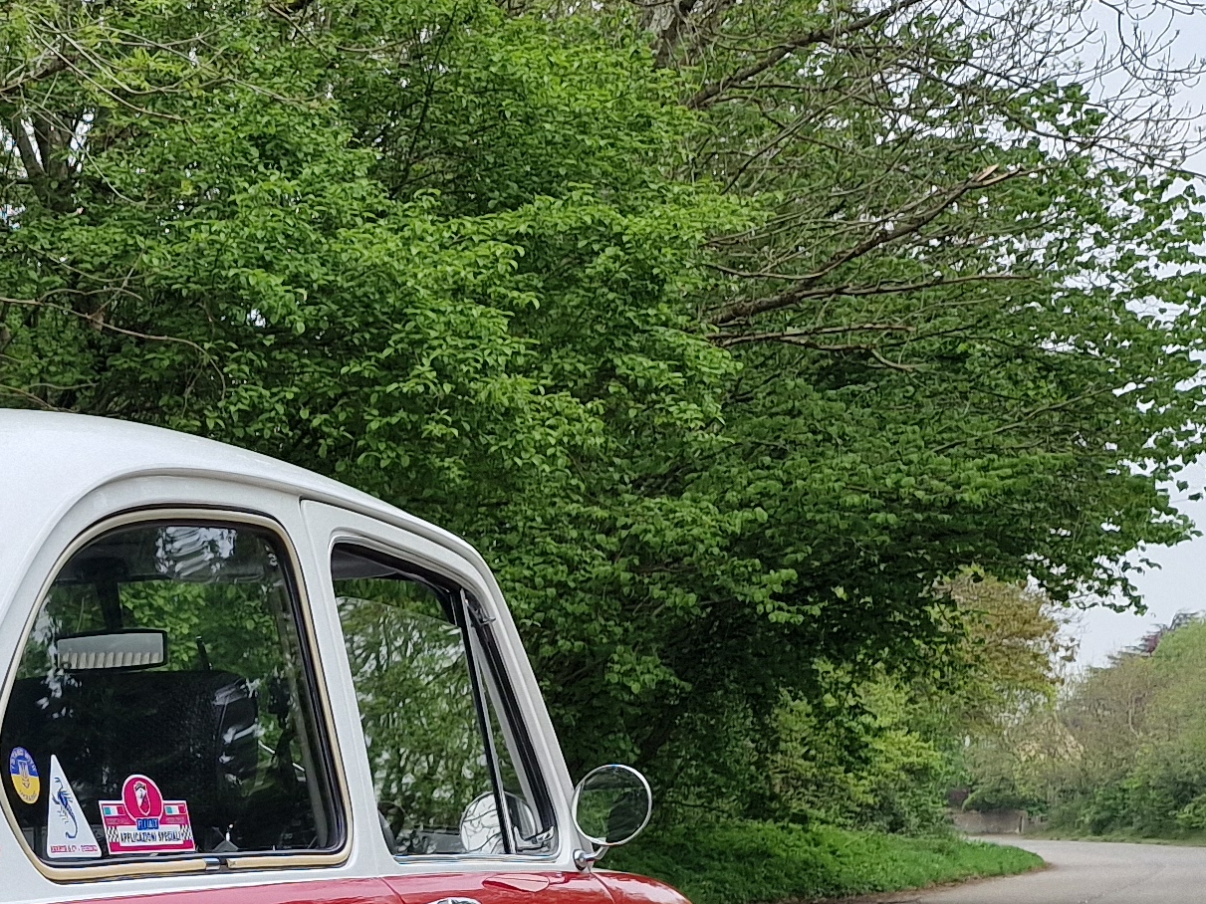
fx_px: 2648
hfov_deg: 23.4
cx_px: -258
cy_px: 1094
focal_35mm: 76
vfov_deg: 18.4
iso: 50
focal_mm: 6.4
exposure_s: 1/444
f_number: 1.8
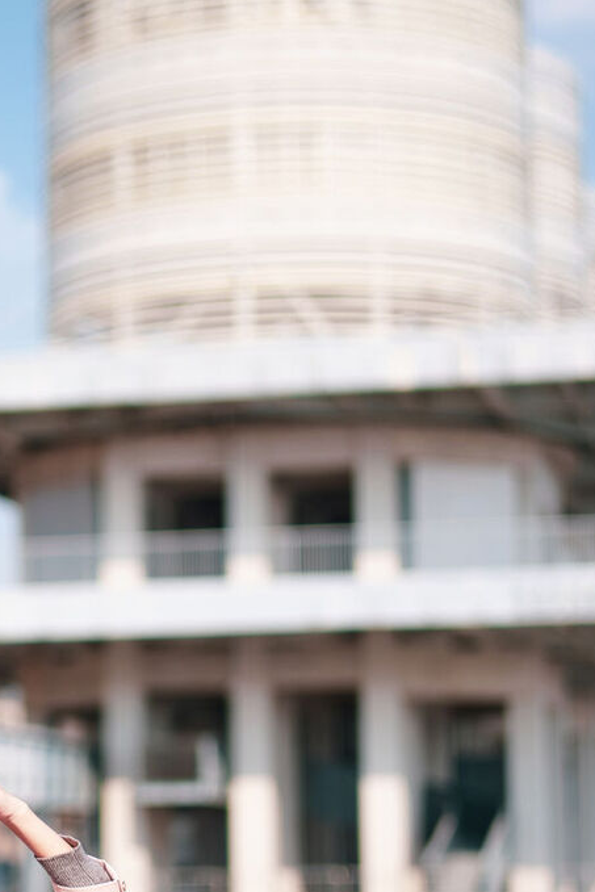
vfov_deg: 17.6
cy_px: 601
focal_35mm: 116
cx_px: 106
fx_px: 2874
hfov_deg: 11.8
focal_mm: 50
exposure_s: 1/5000
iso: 100
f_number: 1.4
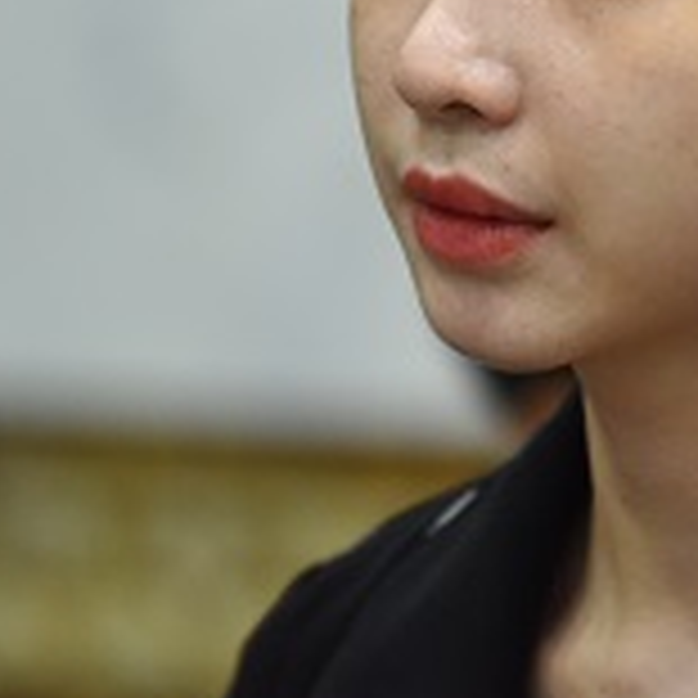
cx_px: 558
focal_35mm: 547
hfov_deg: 3.2
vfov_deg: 3.2
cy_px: 2
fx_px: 12479
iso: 2500
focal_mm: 200
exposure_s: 1/160
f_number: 2.8
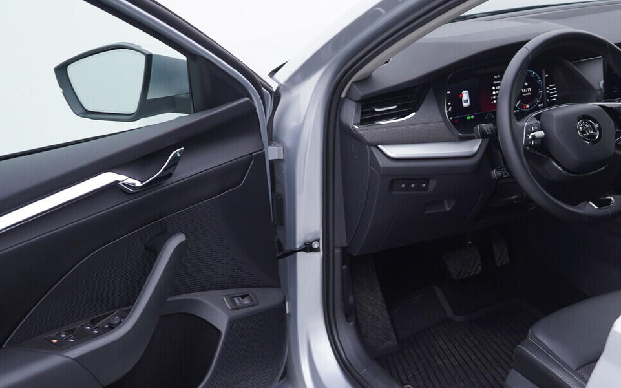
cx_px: 392
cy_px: 217
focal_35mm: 55
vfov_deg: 23.5
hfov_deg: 36.7
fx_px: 931
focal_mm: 24
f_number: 3.2
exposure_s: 1/50
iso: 125
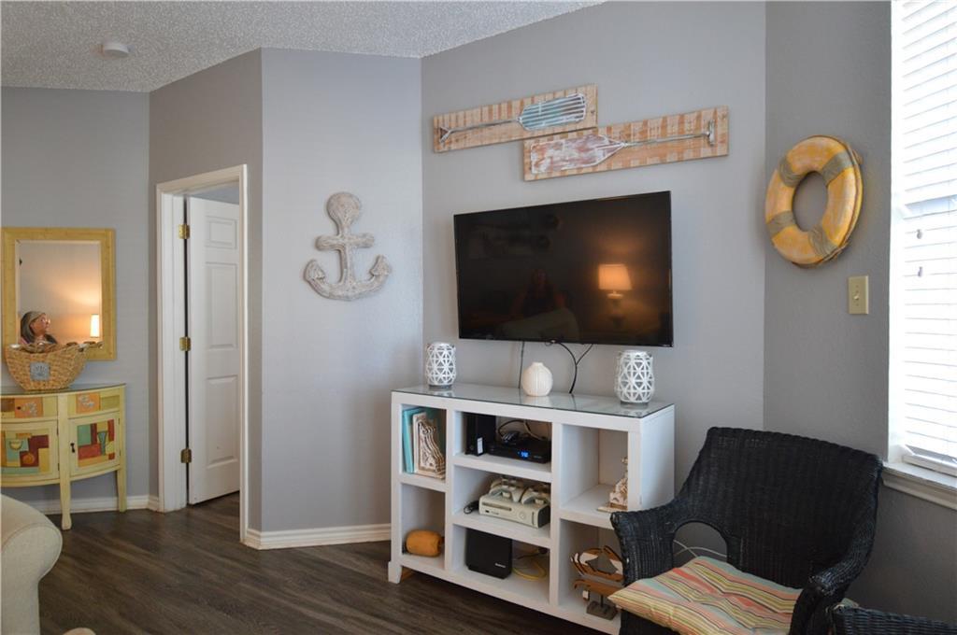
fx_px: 558
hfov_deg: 81.3
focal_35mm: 21
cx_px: 478
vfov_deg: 59.4
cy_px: 318
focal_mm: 14
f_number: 5
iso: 900
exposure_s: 1/15
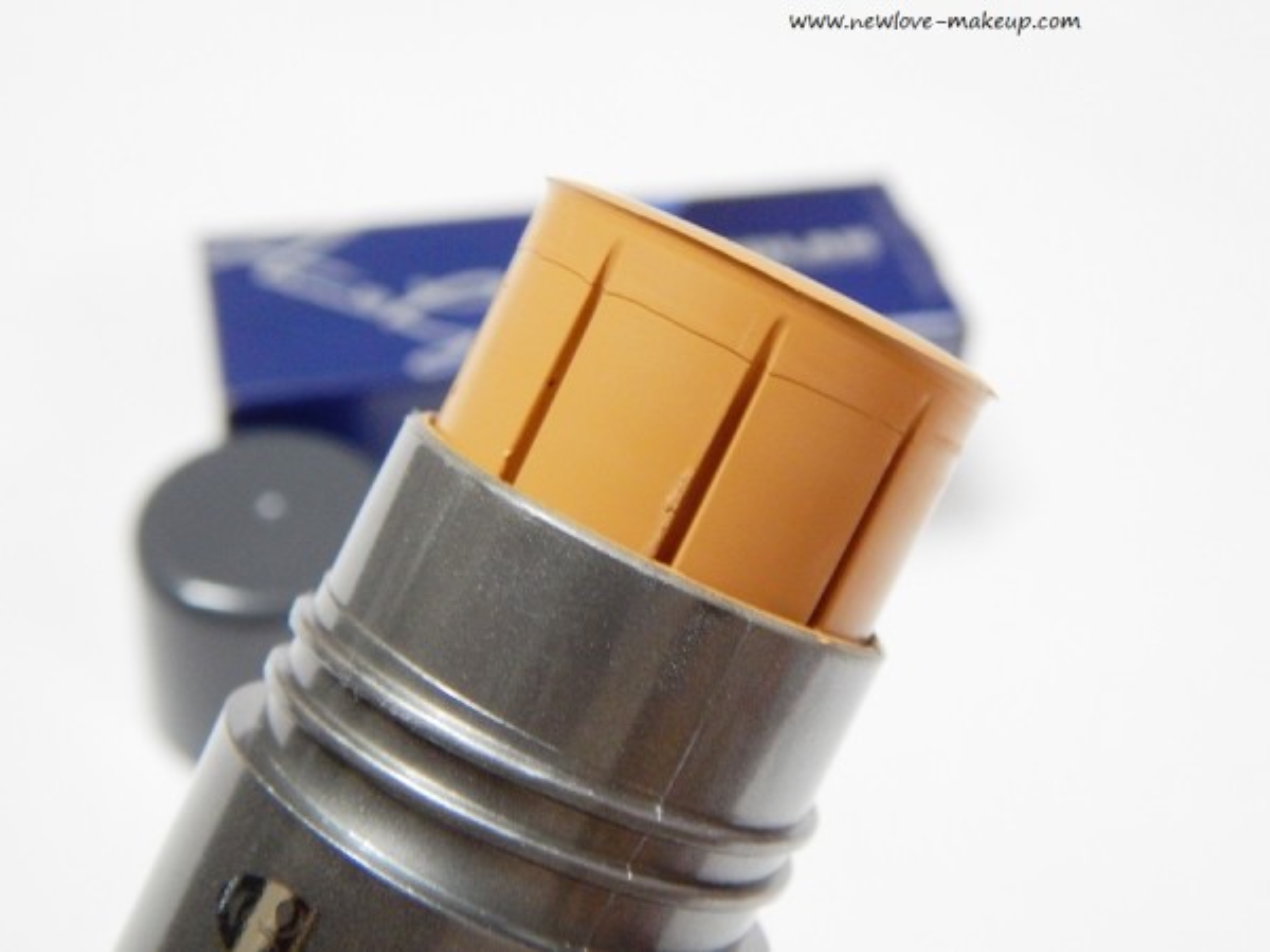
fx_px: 1578
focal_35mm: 43
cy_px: 476
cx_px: 635
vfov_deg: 33.6
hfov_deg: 43.9
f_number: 3.6
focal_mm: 7.7
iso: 400
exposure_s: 1/13
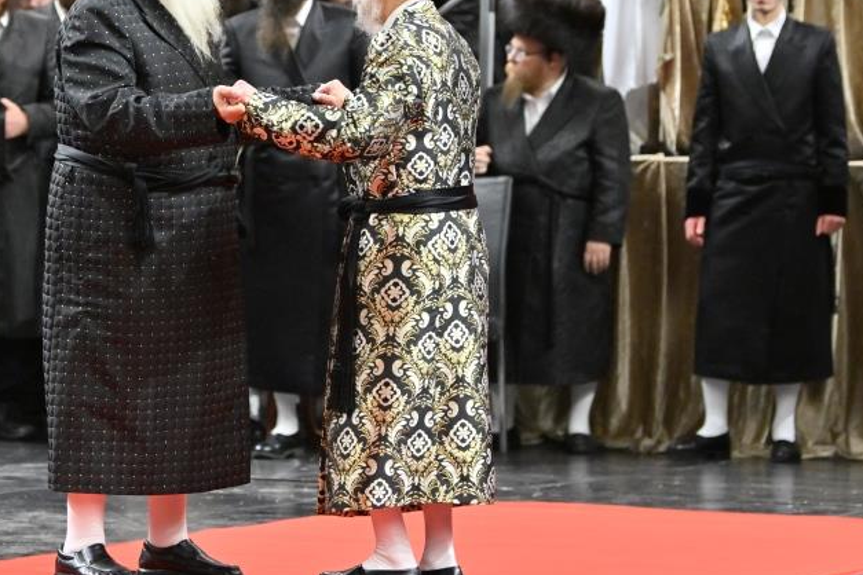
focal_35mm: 294
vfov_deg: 4.7
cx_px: 256
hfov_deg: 7.0
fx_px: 7047
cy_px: 215
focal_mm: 120
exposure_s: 1/200
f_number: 2.8
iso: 1000
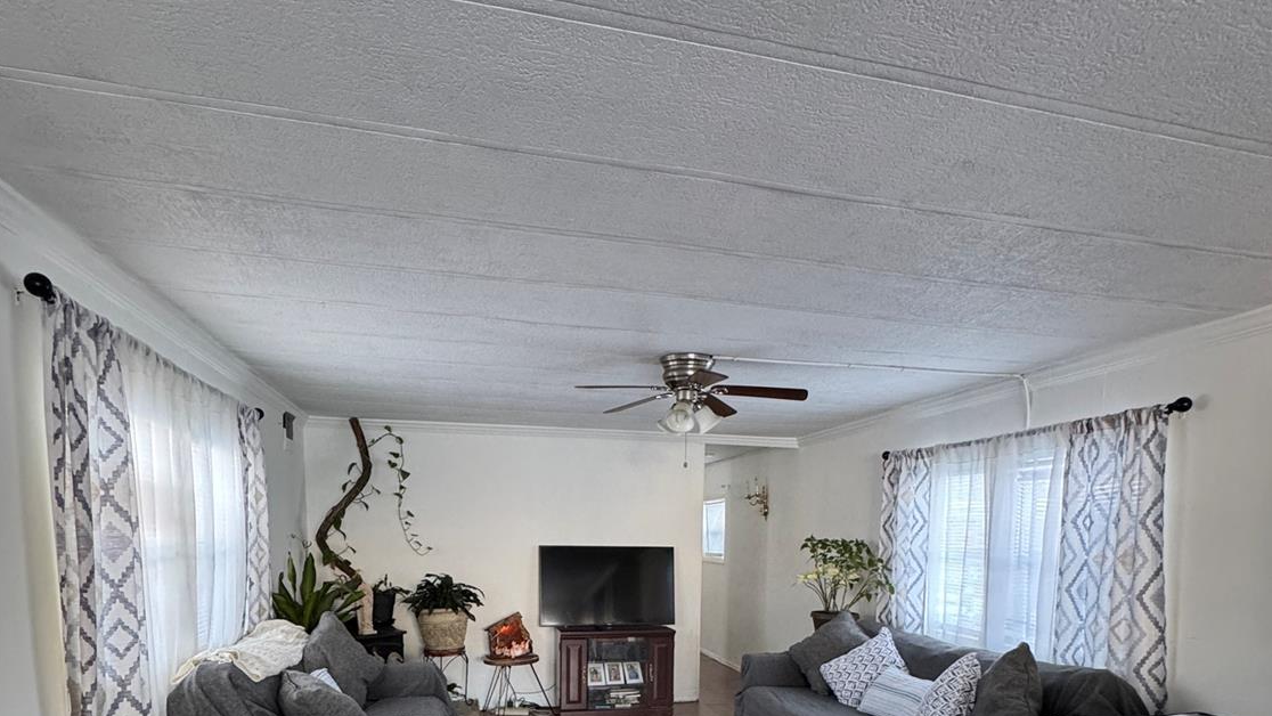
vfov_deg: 48.9
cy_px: 620
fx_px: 708
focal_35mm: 21
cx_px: 630
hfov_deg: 83.8
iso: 320
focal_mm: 2.22
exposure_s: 1/60
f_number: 2.2
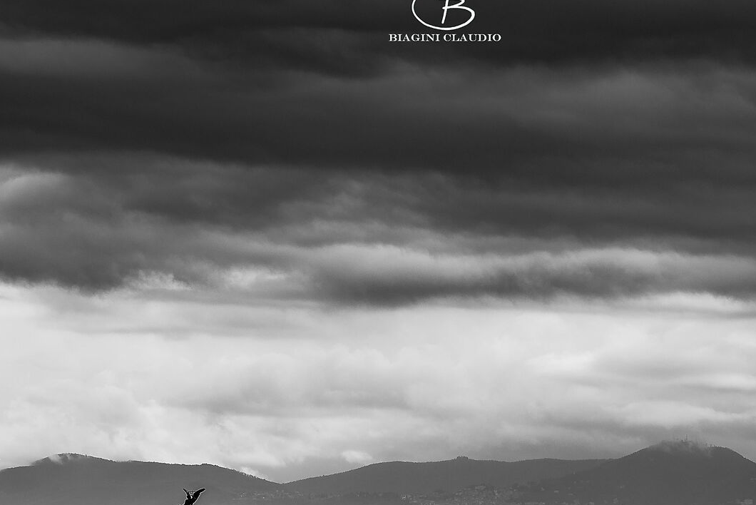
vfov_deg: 4.3
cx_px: 423
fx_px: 6660
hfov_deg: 6.5
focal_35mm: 317
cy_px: 538
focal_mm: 140
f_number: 11
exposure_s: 1/160
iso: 100
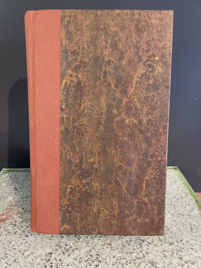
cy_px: 134
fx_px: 201
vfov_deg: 67.3
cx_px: 100
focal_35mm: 26
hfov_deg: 53.1
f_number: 1.6
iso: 500
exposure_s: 1/33
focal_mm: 4.2
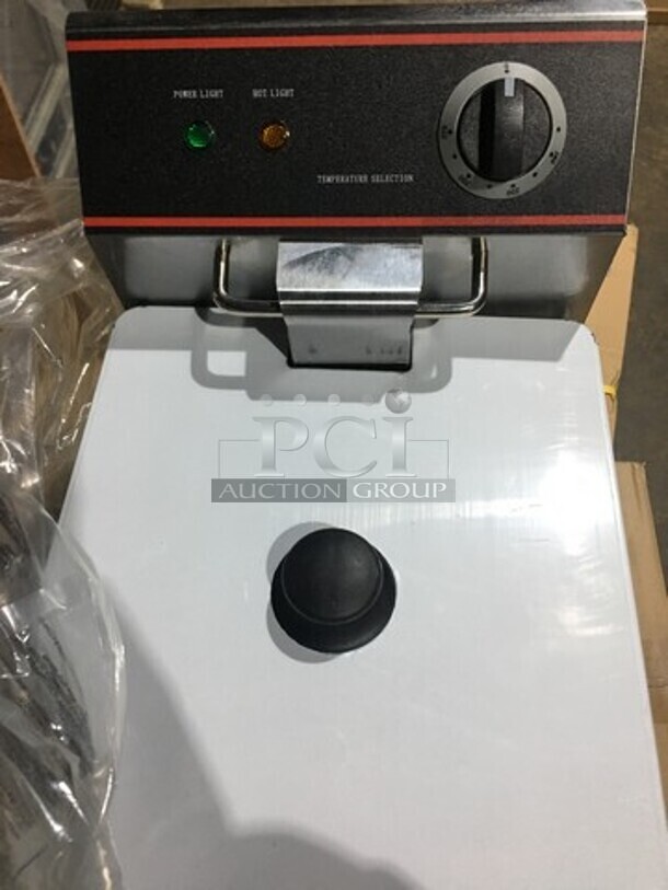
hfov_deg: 48.2
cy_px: 445
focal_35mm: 29
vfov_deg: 61.7
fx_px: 746
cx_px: 334
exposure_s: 1/15
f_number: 2.2
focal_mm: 4.15
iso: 50
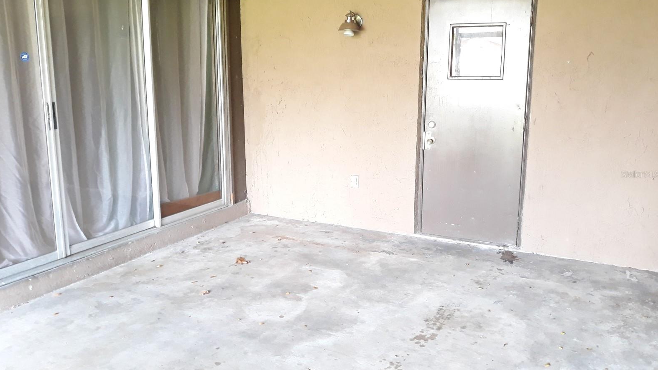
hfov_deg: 62.6
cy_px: 174
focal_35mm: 31
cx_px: 326
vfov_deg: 37.8
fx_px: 541
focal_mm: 3.7
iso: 320
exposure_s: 1/24
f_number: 1.7
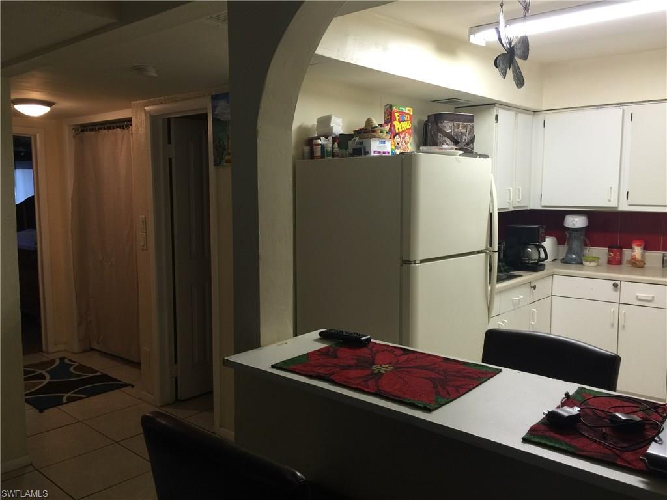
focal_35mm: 29
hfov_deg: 61.7
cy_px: 250
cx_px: 334
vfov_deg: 48.2
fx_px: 559
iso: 32
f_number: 2.2
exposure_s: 1/15
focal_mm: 4.15
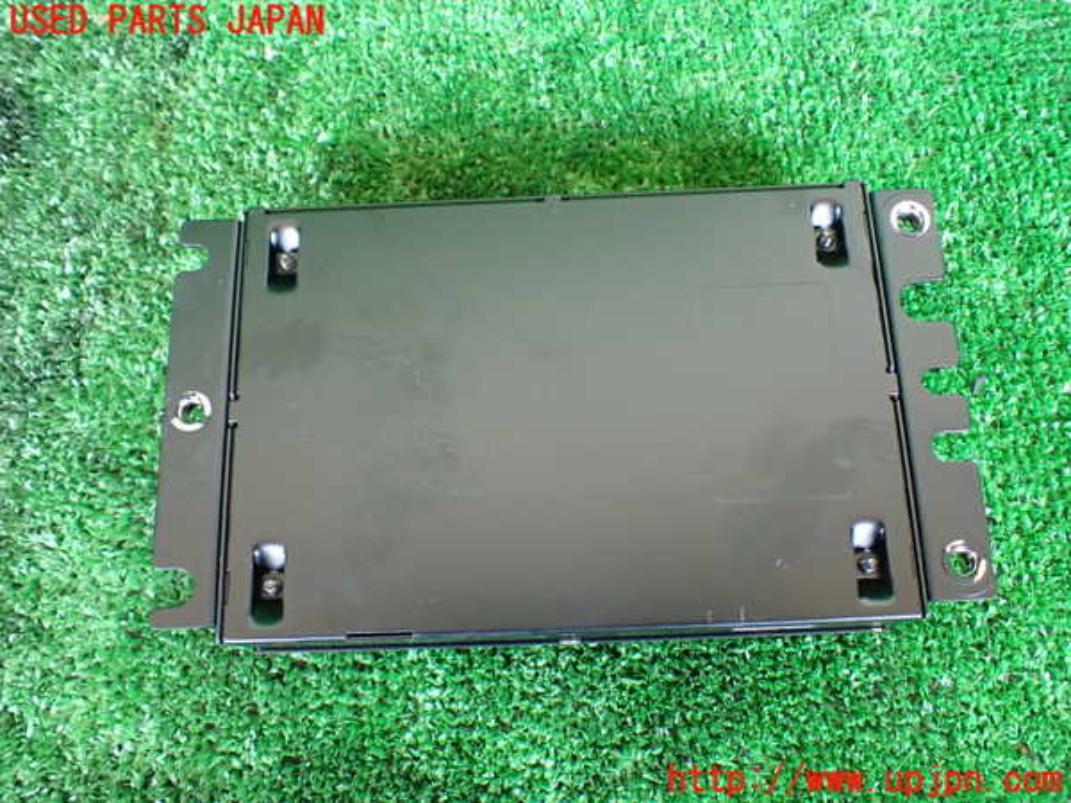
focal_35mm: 30
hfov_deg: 60.0
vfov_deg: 46.8
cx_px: 536
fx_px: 928
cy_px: 402
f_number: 2.3
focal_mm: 5.4
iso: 800
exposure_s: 1/100
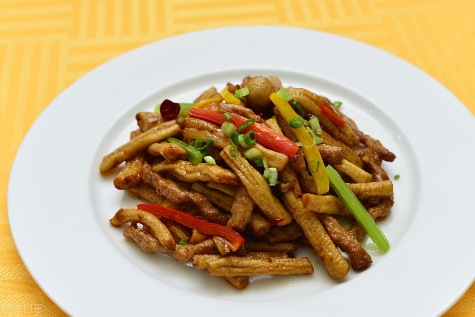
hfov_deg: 39.6
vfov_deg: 27.0
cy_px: 158
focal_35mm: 50
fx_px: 660
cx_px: 238
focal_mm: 50
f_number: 6.3
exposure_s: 1/60
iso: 320
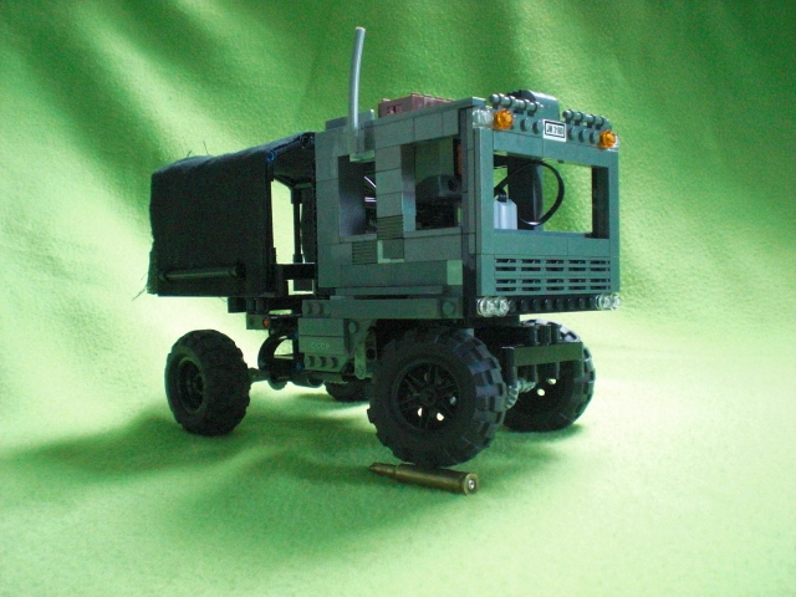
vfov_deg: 37.7
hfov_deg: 49.0
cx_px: 398
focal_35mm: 38
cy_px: 298
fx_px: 874
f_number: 3.1
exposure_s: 1/15
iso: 800
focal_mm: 6.3
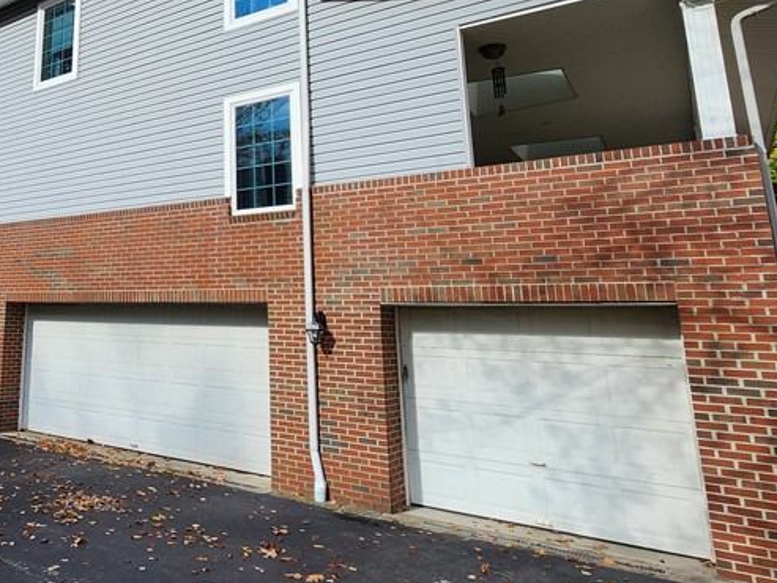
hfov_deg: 58.3
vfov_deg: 50.5
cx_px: 117
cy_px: 195
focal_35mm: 27
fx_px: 606
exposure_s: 1/1160
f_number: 2.2
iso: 50
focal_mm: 2.2
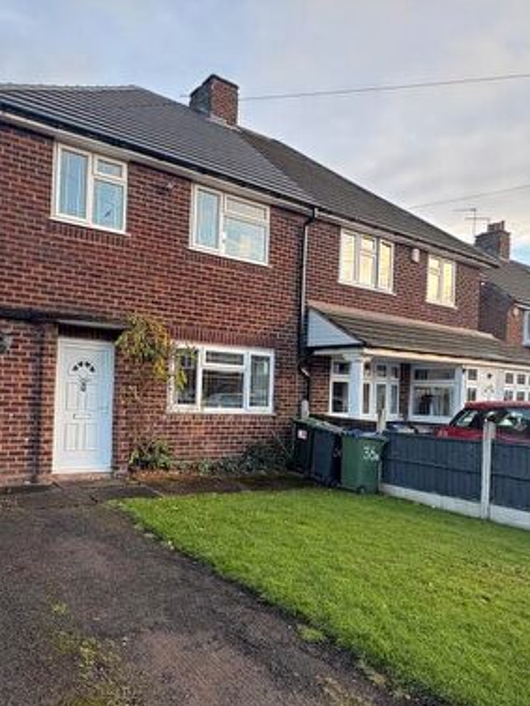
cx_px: 221
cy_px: 396
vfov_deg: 67.0
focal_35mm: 26
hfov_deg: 52.8
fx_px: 530
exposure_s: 1/99
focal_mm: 2.22
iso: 64
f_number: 2.2
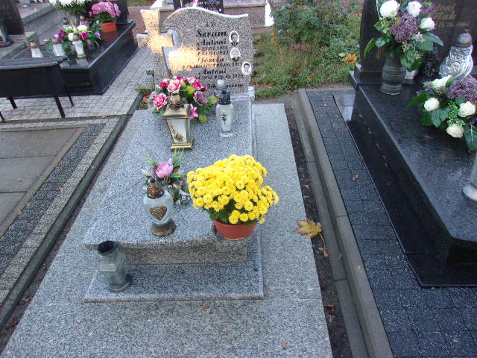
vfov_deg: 51.4
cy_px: 179
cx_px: 238
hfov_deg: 65.3
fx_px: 372
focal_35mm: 27
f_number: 3
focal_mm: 4.9
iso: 80
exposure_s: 1/38
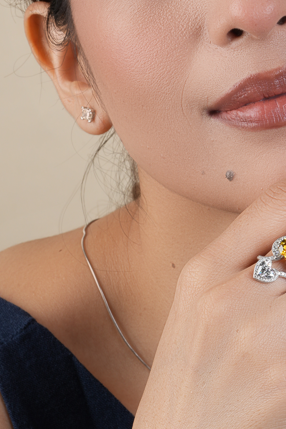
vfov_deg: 9.2
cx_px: 260
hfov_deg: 6.1
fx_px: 2669
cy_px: 141
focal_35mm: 224
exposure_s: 1/125
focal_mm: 90
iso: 100
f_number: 20
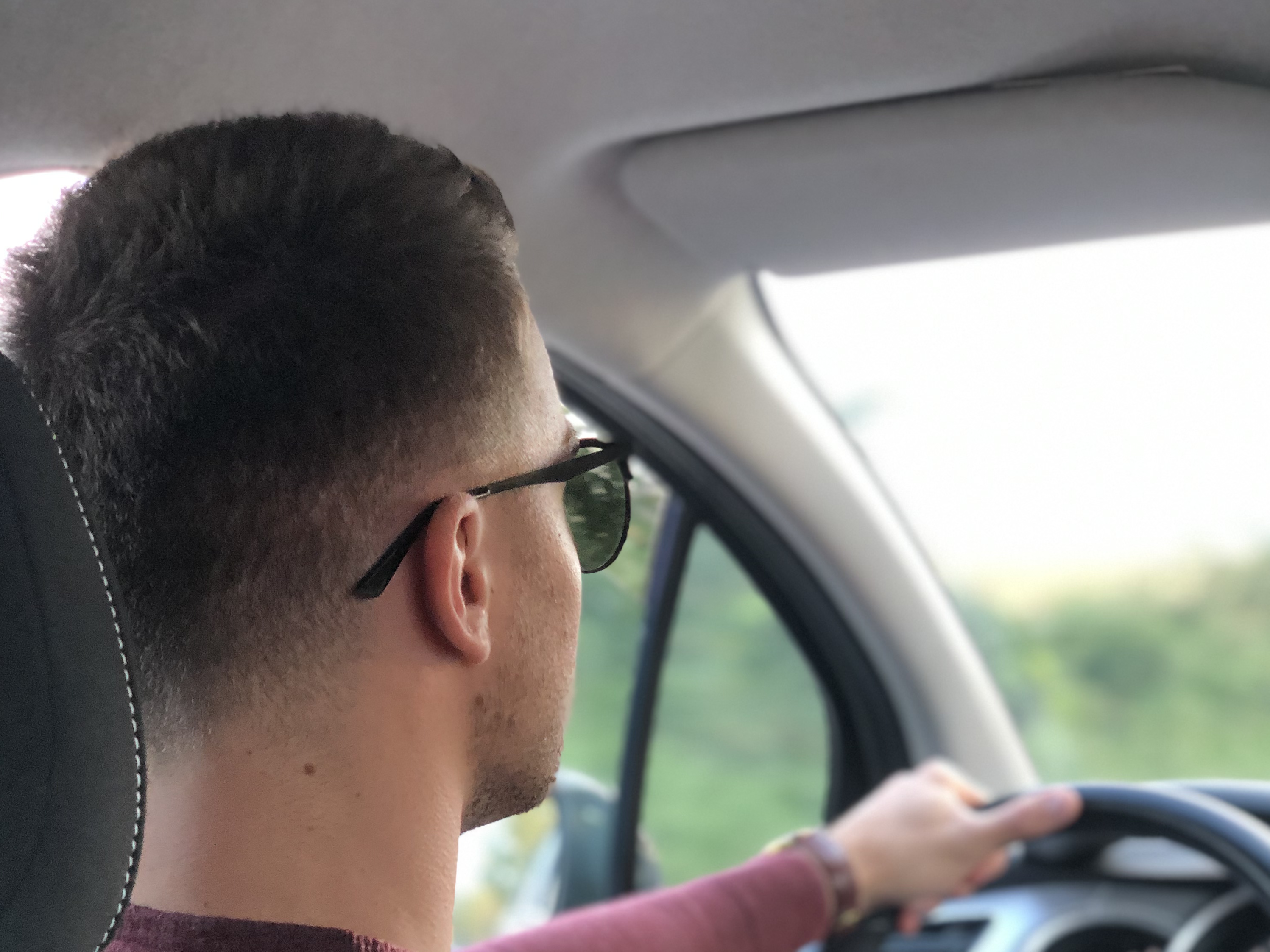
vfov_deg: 20.6
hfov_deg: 27.8
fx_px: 2568
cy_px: 849
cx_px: 638
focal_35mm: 70
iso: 64
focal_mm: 6
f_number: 2.4
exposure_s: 1/60
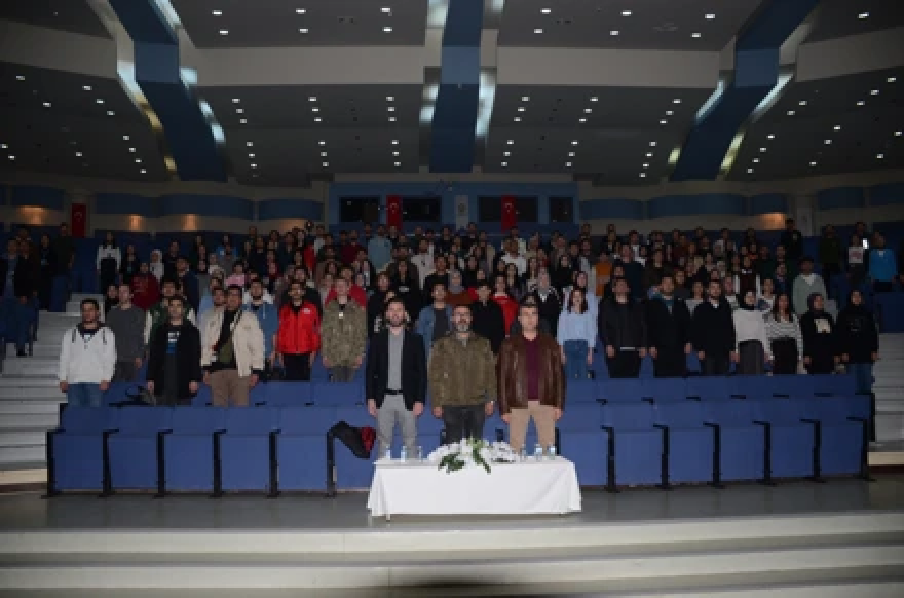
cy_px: 299
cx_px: 452
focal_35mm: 27
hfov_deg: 67.5
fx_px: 676
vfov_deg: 47.7
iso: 500
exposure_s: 1/200
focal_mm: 18
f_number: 3.5
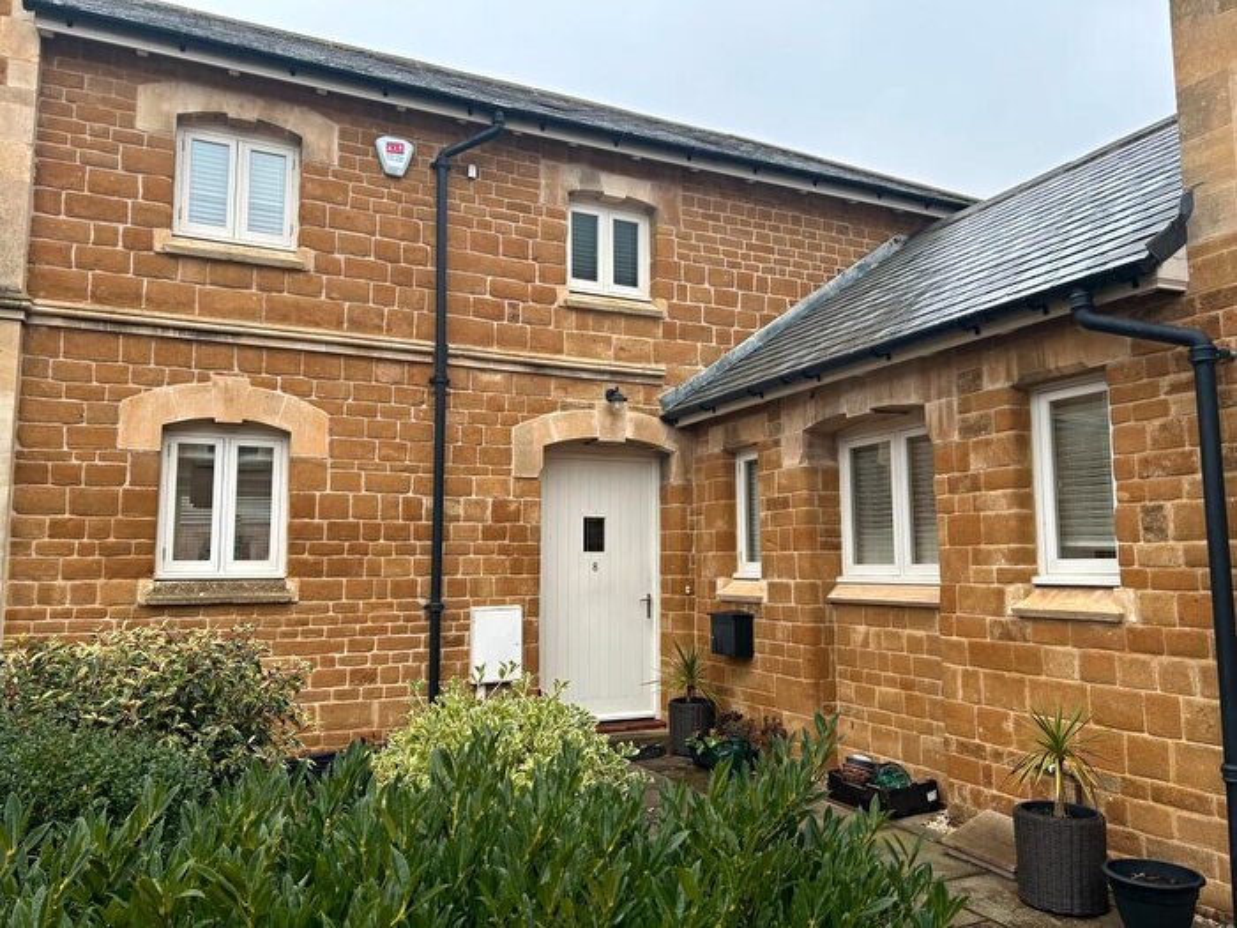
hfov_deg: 67.3
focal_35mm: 26
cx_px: 618
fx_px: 929
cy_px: 464
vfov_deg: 53.1
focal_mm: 5.7
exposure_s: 1/231
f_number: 1.5
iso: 40
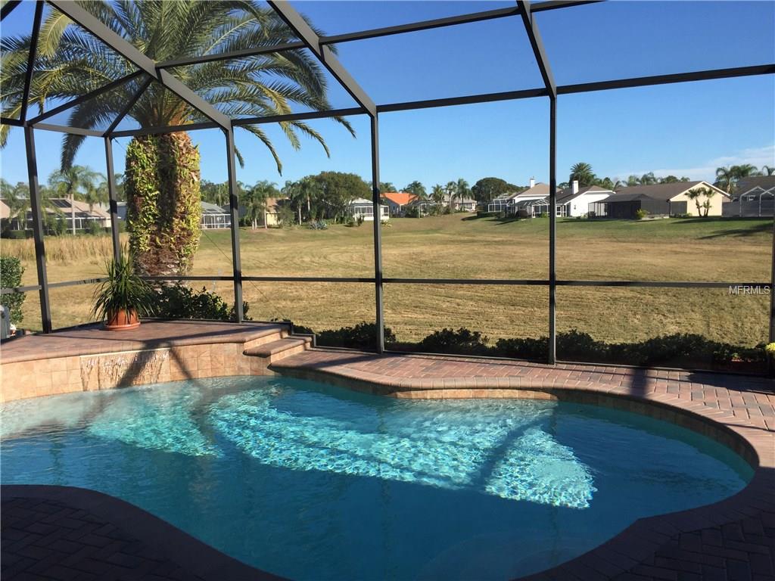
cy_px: 290
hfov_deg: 61.7
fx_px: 649
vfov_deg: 48.2
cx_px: 388
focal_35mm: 29
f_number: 2.2
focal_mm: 4.15
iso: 32
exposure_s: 1/1041
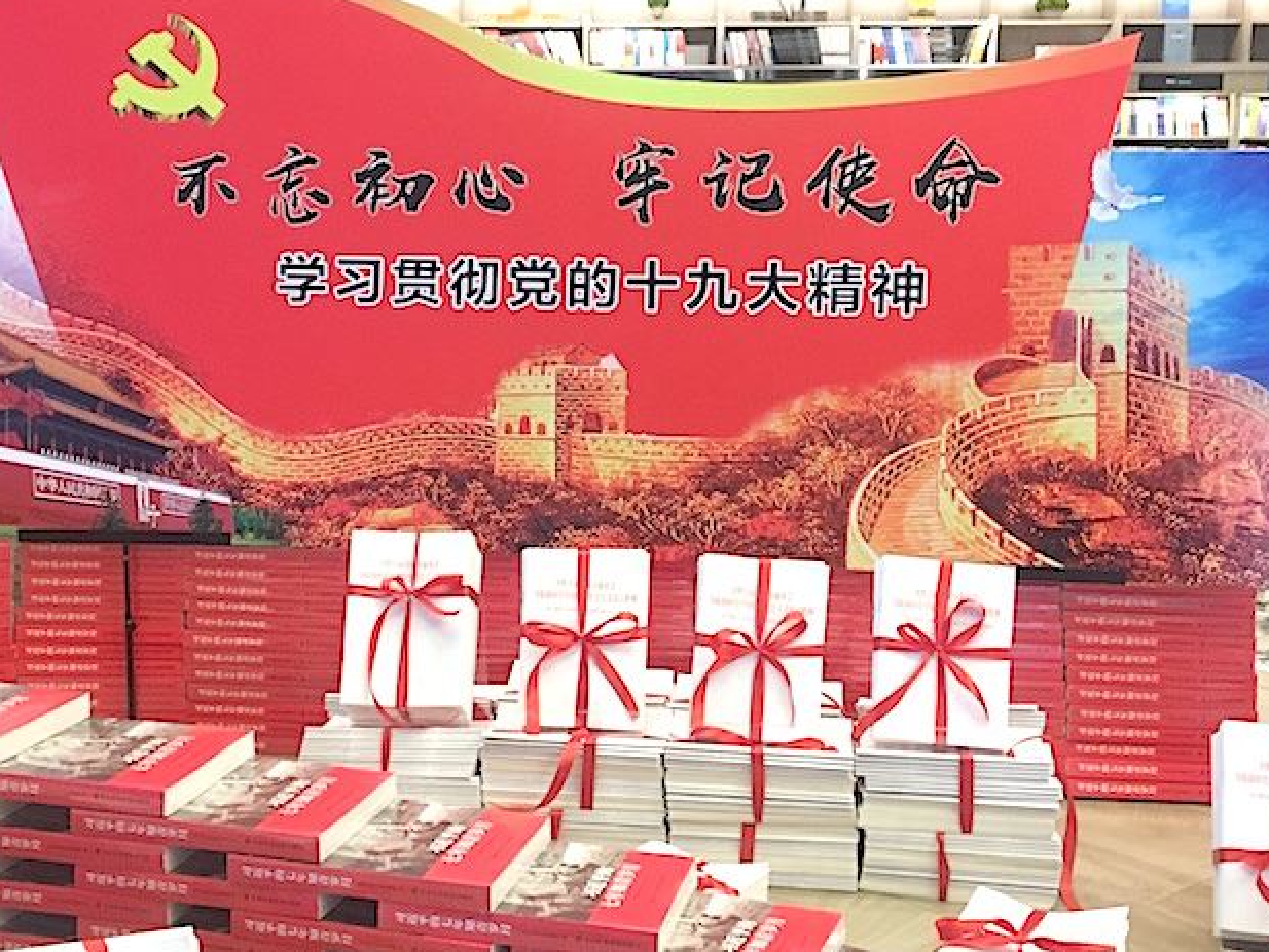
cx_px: 549
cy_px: 456
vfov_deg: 30.9
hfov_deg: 40.3
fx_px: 1723
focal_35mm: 47
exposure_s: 1/33
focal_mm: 4.15
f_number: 2.2
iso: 125
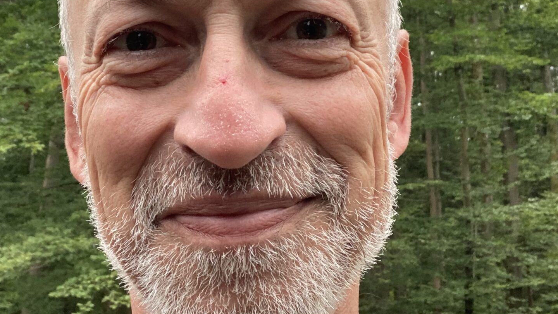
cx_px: 215
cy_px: 82
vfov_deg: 19.3
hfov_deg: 33.7
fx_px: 917
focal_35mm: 62
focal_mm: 2.87
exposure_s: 1/60
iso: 100
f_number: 2.2
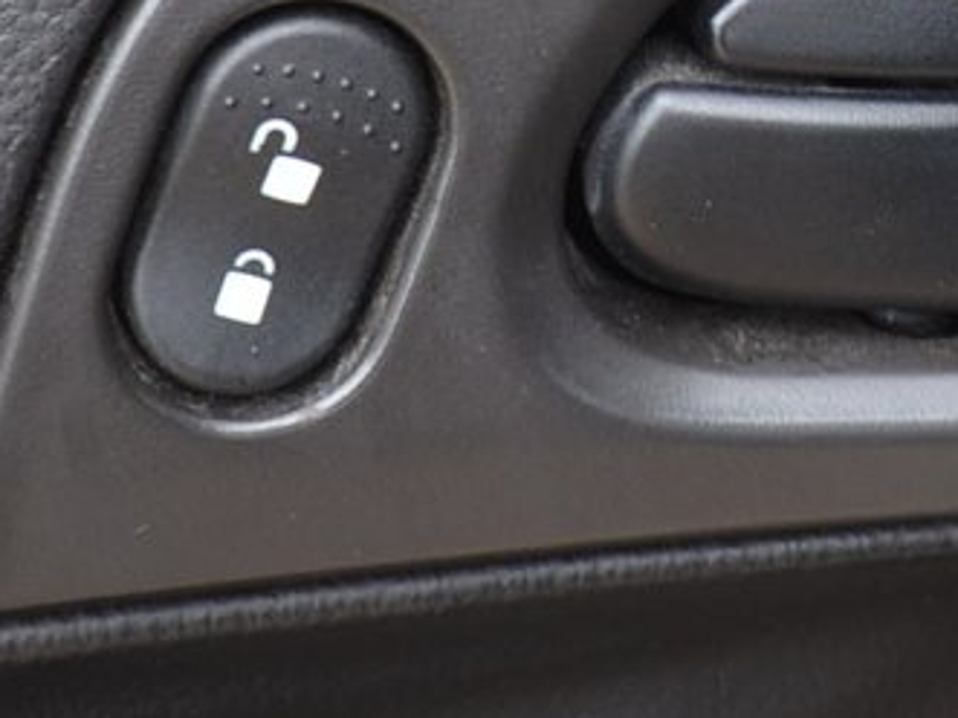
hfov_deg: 10.6
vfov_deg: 8.2
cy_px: -103
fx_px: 4952
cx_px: 1502
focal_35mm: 179
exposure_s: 1/125
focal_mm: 24
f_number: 5.6
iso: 280
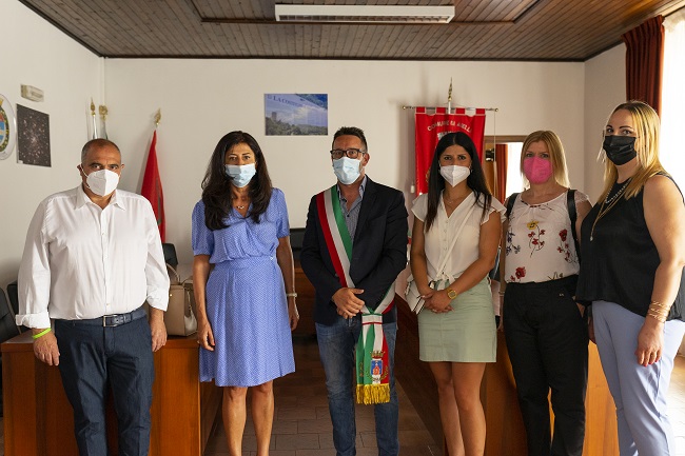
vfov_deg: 37.8
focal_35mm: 35
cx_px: 342
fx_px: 666
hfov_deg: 54.4
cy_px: 228
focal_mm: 35
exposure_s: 1/200
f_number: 3.5
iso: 1250
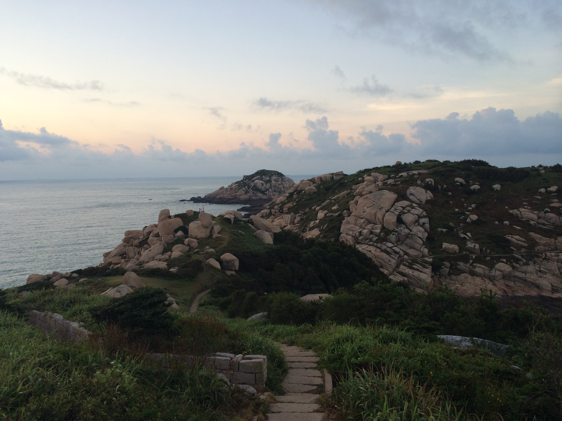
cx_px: 281
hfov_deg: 60.0
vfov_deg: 46.8
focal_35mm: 30
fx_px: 487
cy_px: 210
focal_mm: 4.12
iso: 40
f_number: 2.2
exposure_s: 1/120
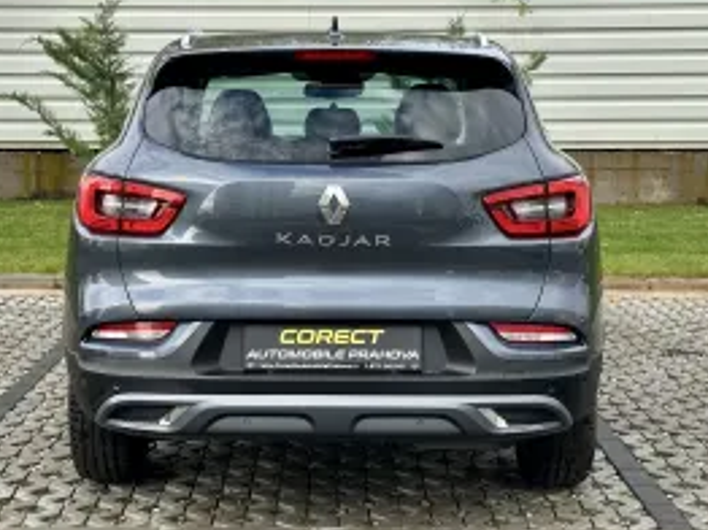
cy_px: 238
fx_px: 1349
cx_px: 327
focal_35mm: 66
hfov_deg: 29.4
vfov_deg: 22.2
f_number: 1.78
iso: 64
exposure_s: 1/1030
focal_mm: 6.86
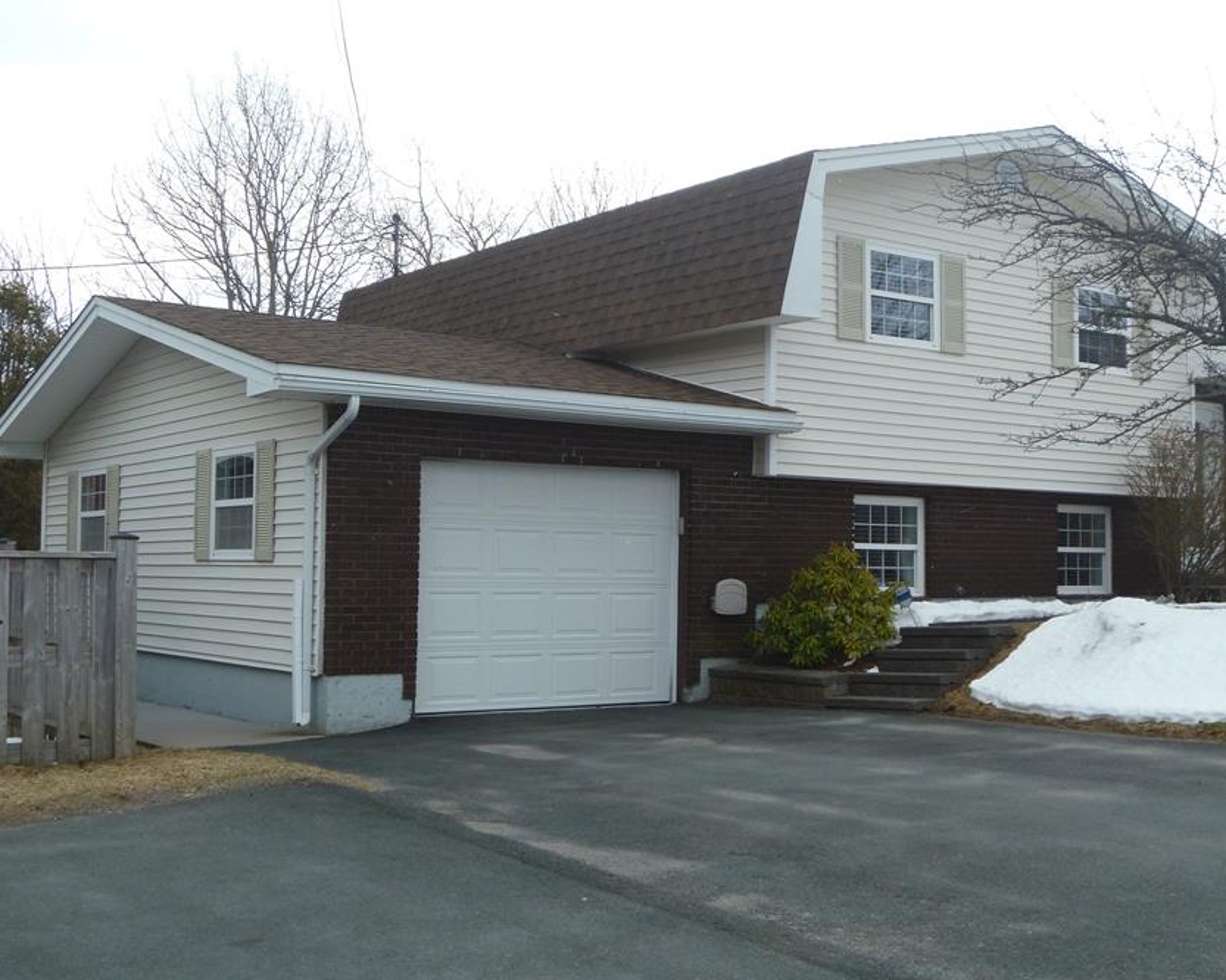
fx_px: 1524
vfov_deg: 35.7
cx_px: 714
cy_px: 497
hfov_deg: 43.7
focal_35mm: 42
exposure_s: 1/160
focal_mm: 6.3
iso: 80
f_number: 4.5
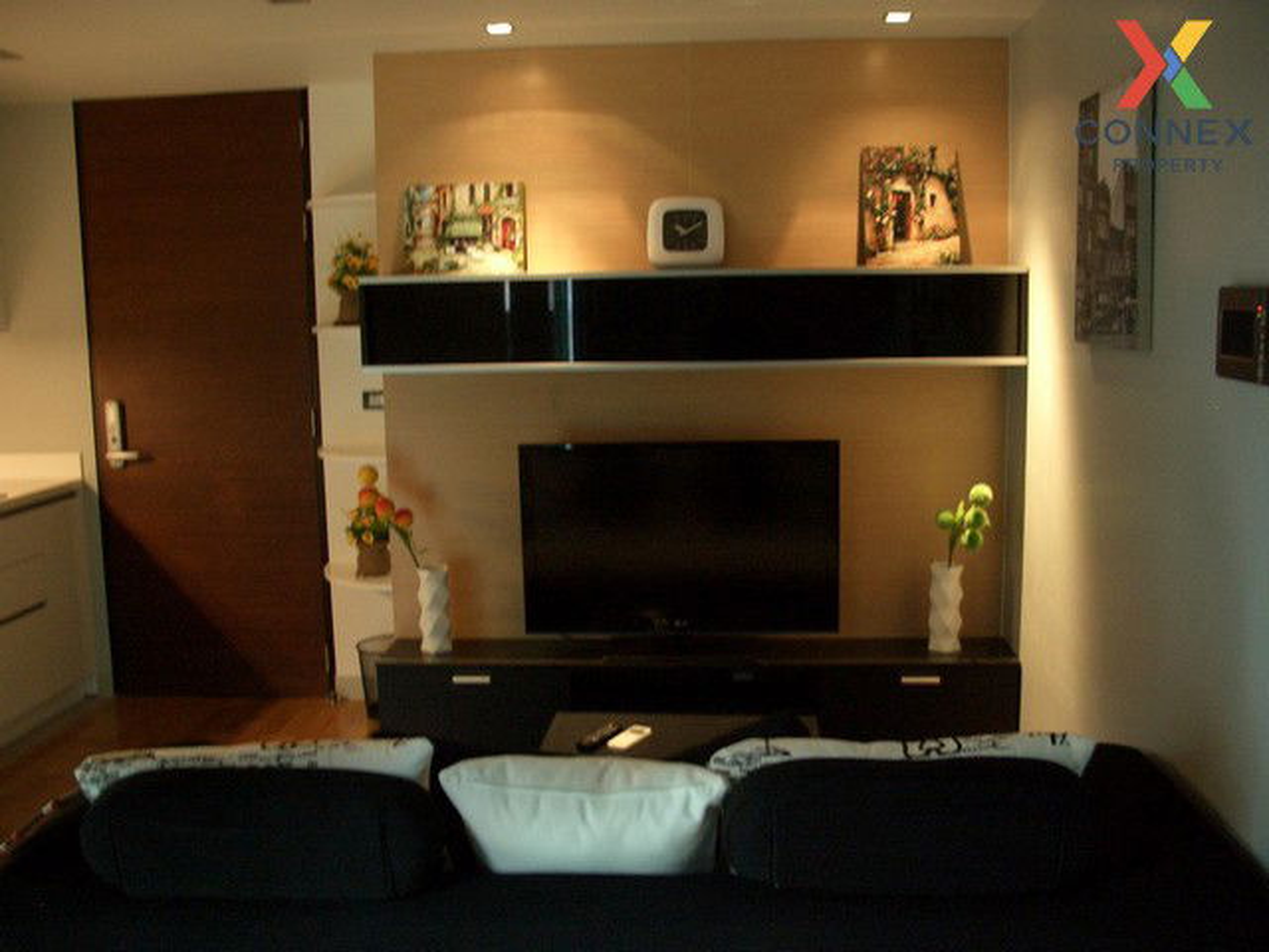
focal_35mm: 33
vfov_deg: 42.9
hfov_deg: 55.4
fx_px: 1210
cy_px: 476
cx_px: 634
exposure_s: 1/8
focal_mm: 7.1
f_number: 2.8
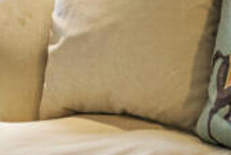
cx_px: 86
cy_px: -131
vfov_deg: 9.5
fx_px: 881
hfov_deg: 14.9
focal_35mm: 137
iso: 250
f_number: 9
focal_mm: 35
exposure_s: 1/10
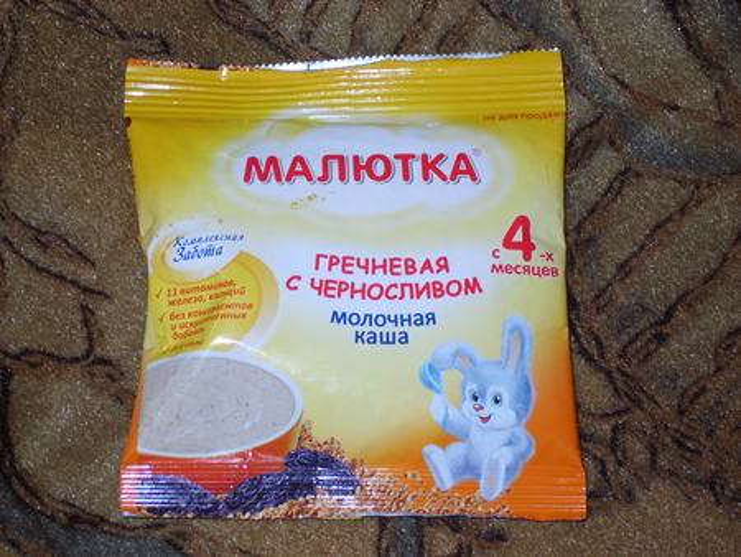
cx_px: 370
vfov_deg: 14.1
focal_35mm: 105
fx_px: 2249
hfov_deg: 18.7
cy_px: 278
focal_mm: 22.2
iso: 100
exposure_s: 1/60
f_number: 5.1
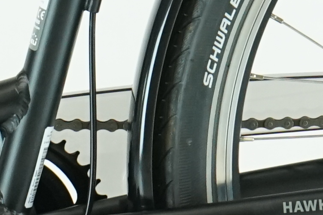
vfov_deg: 2.9
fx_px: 4225
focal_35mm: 471
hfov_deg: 4.4
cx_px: -116
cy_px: -155
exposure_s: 1/200
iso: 1600
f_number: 5.6
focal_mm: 59
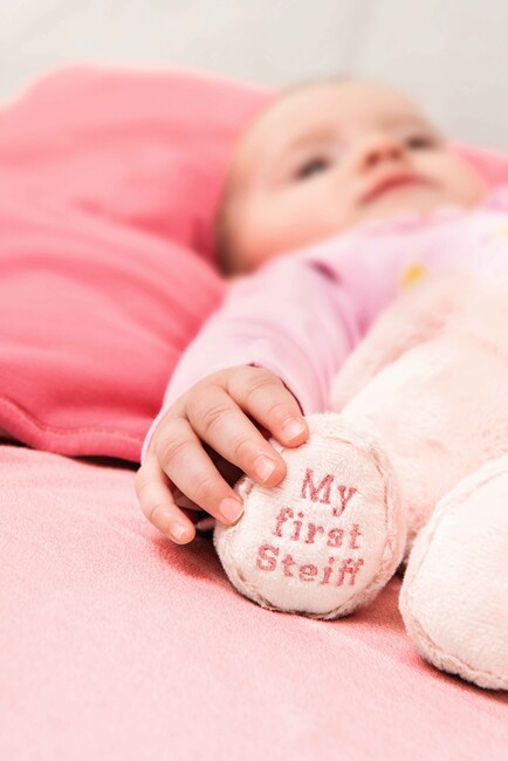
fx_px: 1480
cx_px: 254
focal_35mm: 70
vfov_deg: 28.8
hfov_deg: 19.5
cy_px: 380
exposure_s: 1/250
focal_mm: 70
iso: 100
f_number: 11
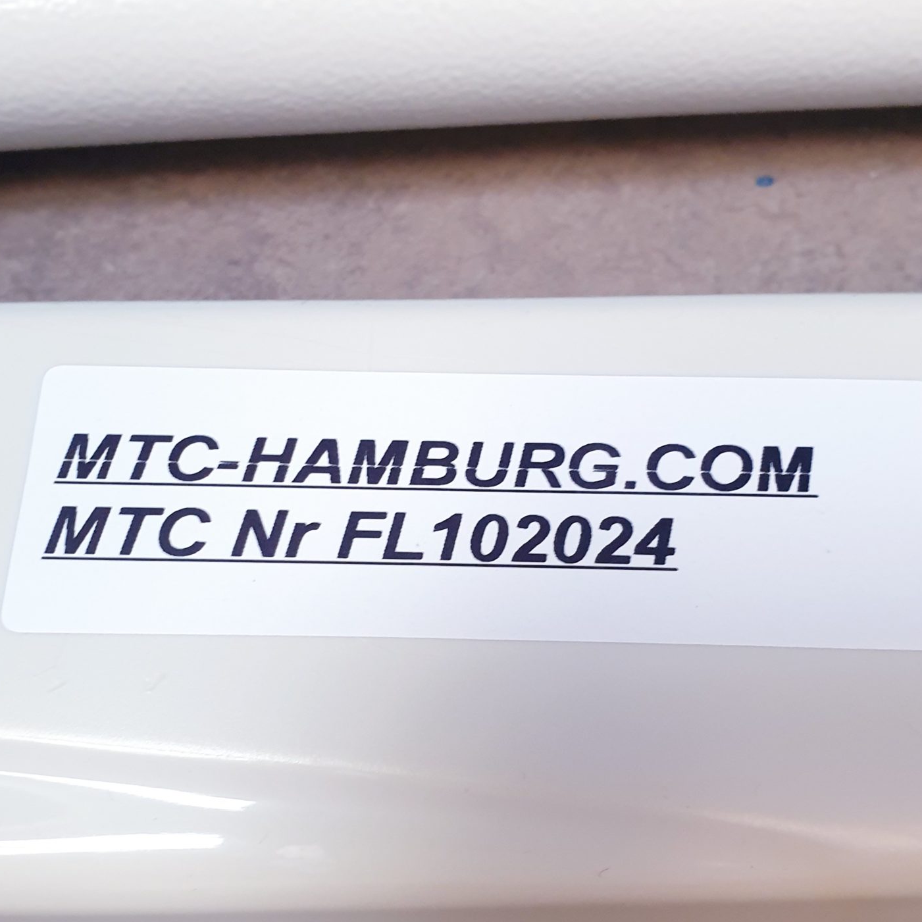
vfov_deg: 40.0
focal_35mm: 42
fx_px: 1266
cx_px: 436
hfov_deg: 40.0
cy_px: 523
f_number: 2.4
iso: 200
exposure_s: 1/50
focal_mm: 4.3
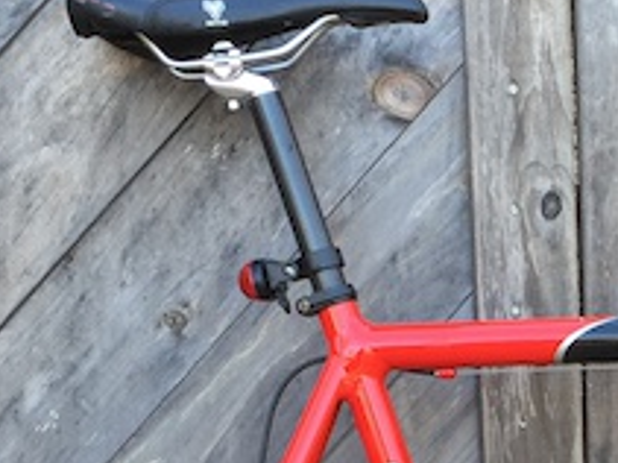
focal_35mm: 110
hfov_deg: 17.4
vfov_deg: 12.8
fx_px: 1963
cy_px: 689
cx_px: 641
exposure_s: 1/60
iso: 32
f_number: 2.2
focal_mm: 4.15
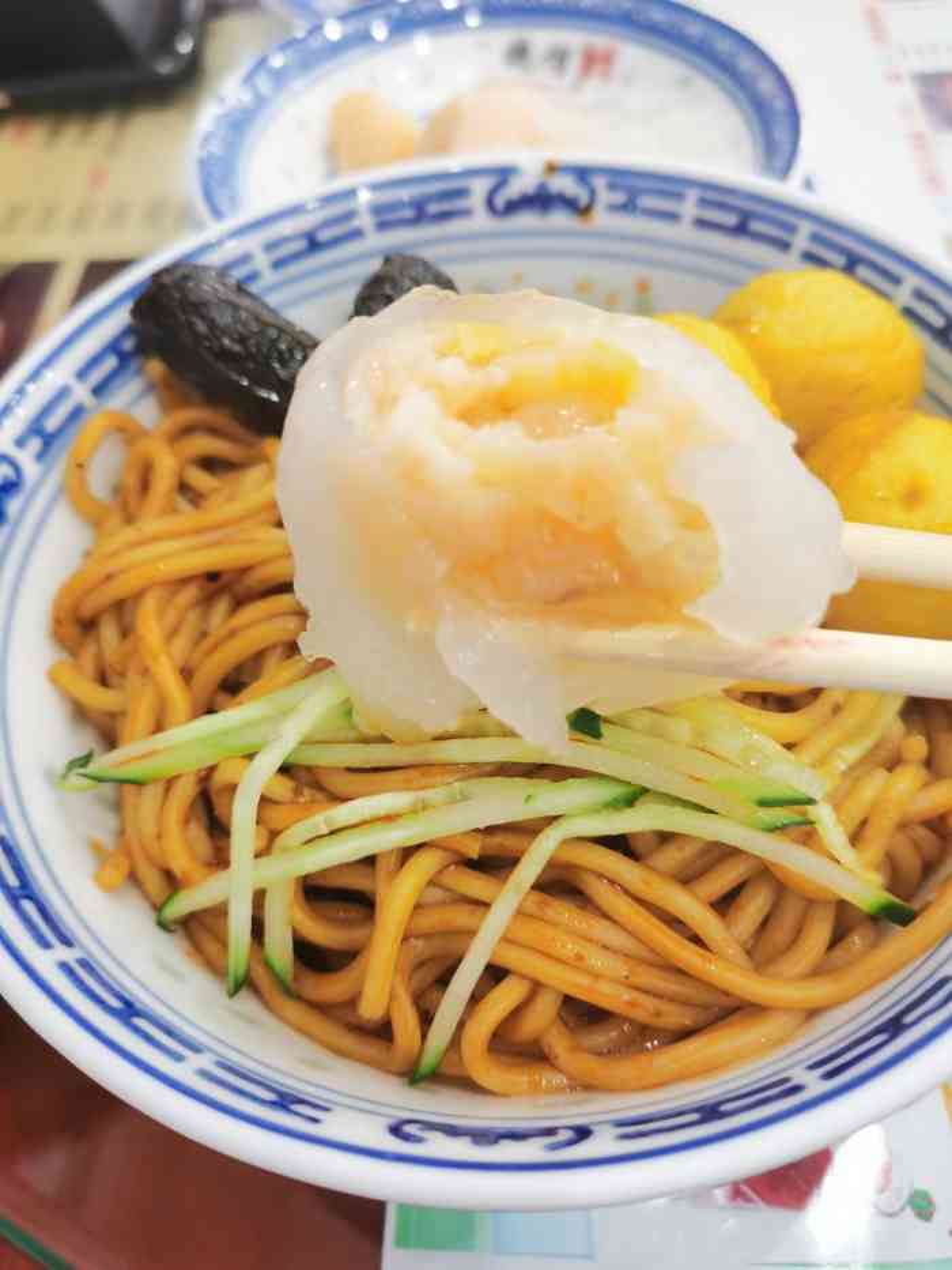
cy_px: 635
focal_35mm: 27
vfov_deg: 65.3
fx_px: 990
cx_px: 476
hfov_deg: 51.4
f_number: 1.8
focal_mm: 5.58
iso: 250
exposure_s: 1/50
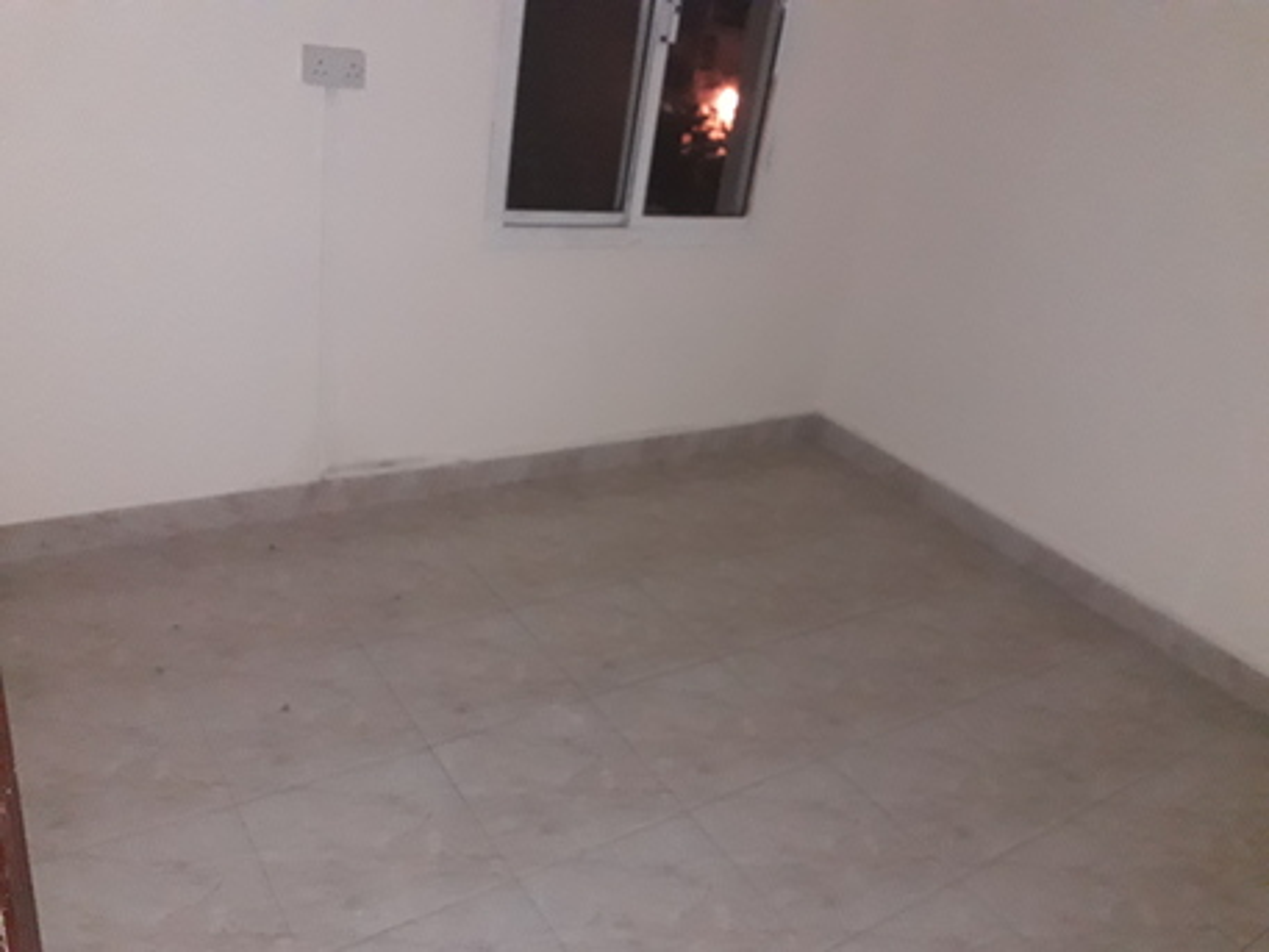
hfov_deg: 65.3
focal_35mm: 27
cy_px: 476
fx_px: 990
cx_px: 634
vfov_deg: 51.4
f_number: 1.9
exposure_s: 1/25
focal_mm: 3.6
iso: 400
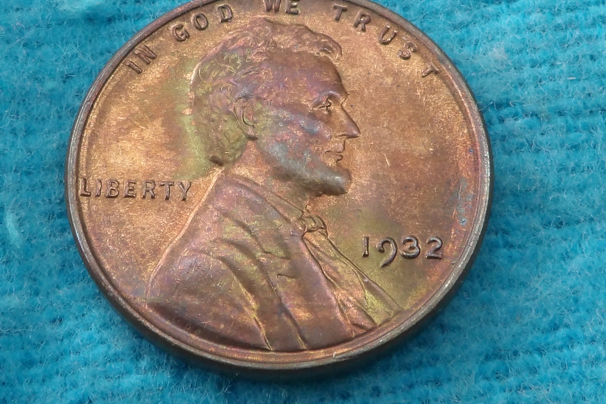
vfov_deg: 12.4
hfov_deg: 18.6
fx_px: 1851
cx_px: 281
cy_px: 150
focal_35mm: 110
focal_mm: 7.6
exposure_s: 1/30
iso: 186
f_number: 4.9
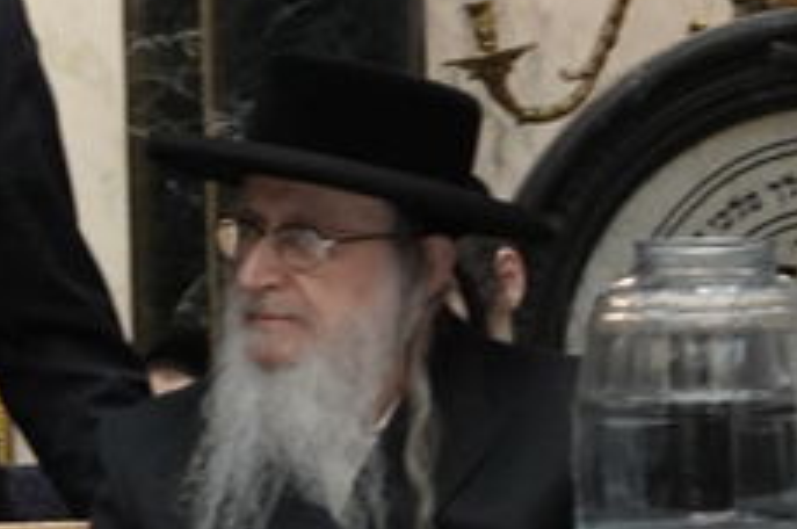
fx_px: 19609
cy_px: 353
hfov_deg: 2.3
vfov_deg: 1.5
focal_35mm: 887
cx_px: -853
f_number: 4.5
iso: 800
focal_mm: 71.52
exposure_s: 1/160
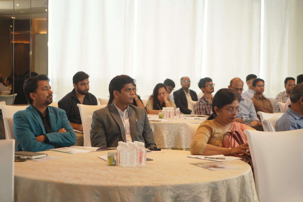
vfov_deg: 19.5
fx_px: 589
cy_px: 101
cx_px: 152
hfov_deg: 28.8
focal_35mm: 70
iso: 800
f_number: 4
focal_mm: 70
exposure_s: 1/125
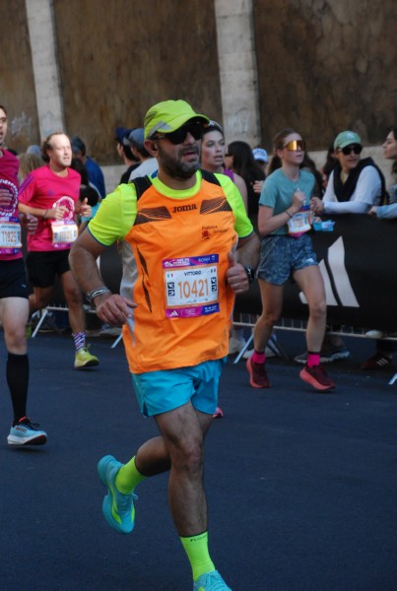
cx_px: 198
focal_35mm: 120
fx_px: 1975
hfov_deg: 11.5
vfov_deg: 17.0
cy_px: 296
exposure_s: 1/800
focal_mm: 80
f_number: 5.6
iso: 1000
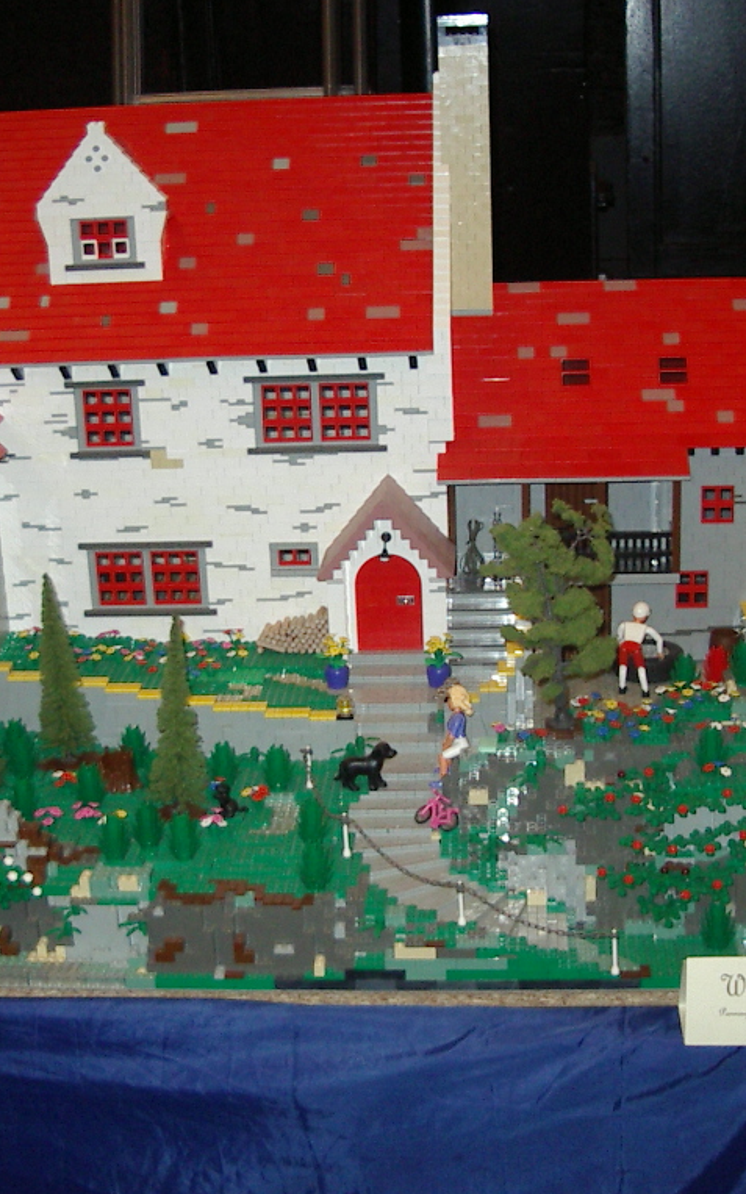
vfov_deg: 37.5
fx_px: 1758
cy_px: 599
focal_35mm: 54
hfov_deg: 23.9
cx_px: 321
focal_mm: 5.8
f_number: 2.6
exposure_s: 1/60
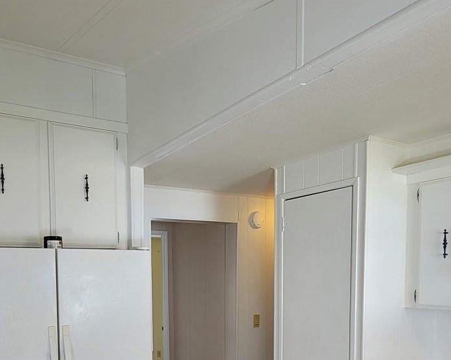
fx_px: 387
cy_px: 310
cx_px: 140
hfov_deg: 58.7
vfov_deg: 46.1
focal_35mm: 29
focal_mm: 2.2
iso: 80
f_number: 2.2
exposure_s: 1/60
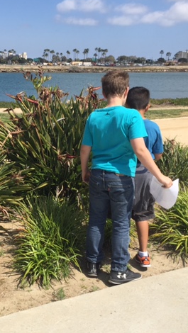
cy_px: 165
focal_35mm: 43
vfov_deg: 47.3
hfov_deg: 27.0
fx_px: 380
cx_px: 28
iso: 32
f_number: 2.2
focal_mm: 4.15
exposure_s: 1/1980
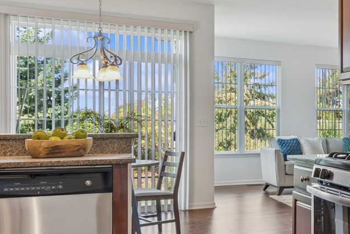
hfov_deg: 35.6
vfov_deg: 28.6
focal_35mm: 47
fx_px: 457
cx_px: 387
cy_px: 144
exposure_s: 1/6
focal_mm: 12
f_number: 8
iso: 250
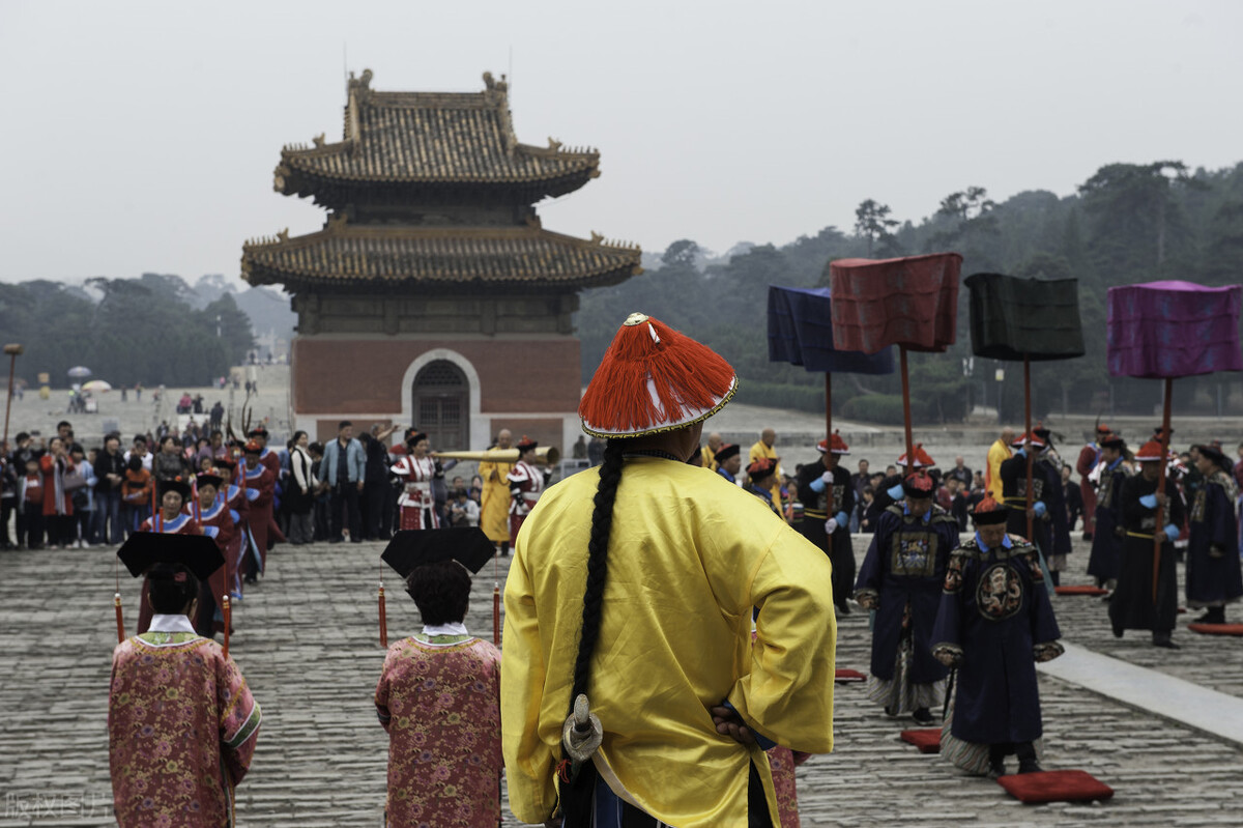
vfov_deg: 19.4
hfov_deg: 28.9
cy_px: 414
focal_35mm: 70
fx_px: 2416
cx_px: 622
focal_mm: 70
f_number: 9
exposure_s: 1/320
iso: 400
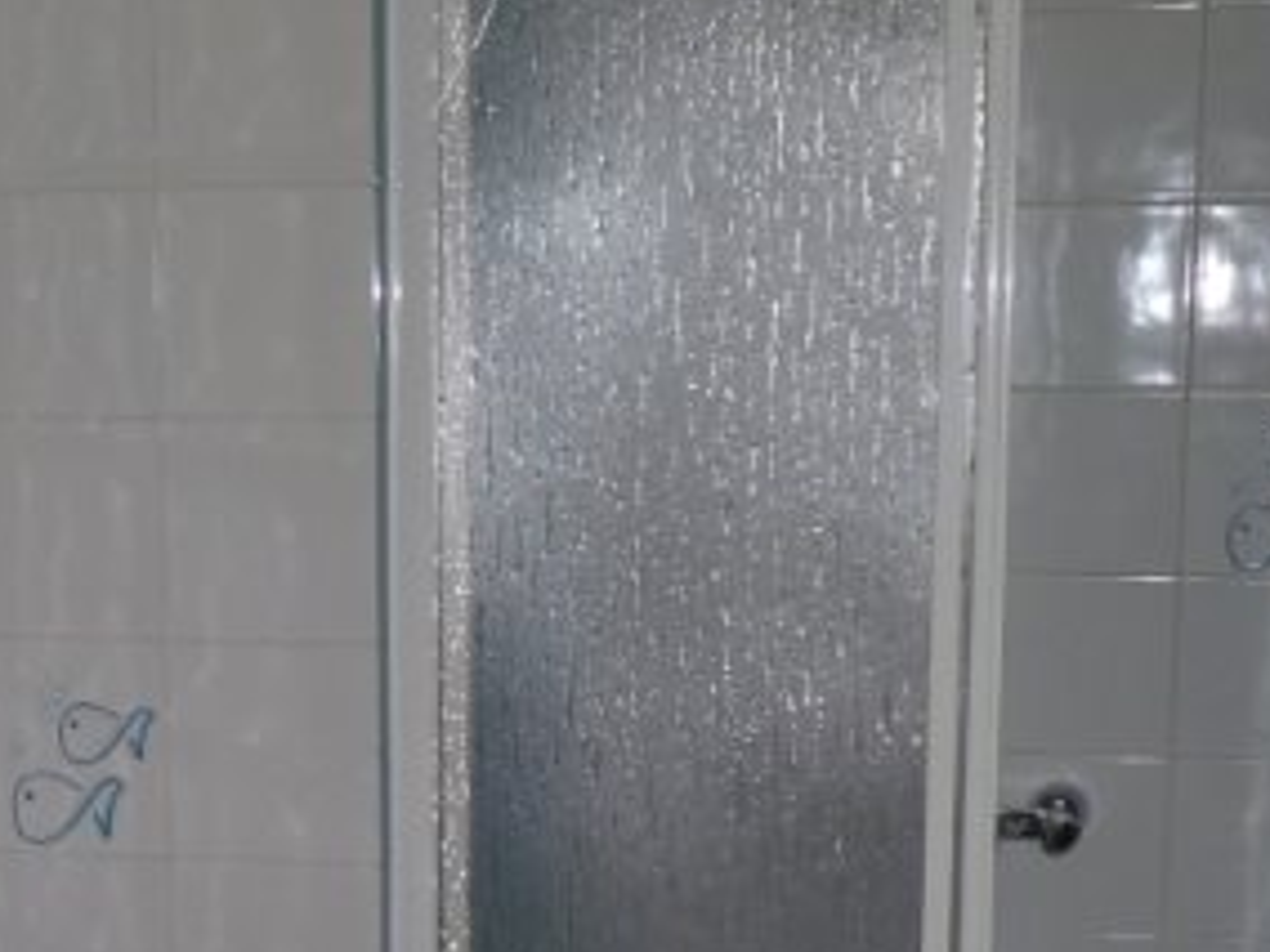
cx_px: 331
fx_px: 2788
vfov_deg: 19.1
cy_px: 818
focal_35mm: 76
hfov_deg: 25.4
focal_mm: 4.8
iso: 100
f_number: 2.8
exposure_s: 1/8
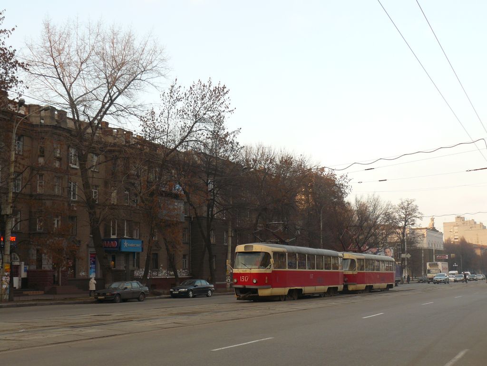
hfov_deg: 41.2
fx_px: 647
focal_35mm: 46
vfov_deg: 31.5
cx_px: 244
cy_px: 183
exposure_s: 1/125
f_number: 3.6
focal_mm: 7.6
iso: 100
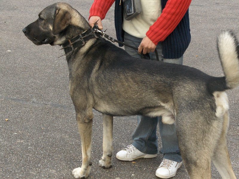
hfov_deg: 35.6
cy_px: 90
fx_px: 372
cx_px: 120
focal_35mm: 54
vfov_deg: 27.0
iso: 200
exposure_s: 1/231
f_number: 3.4
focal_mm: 11.1
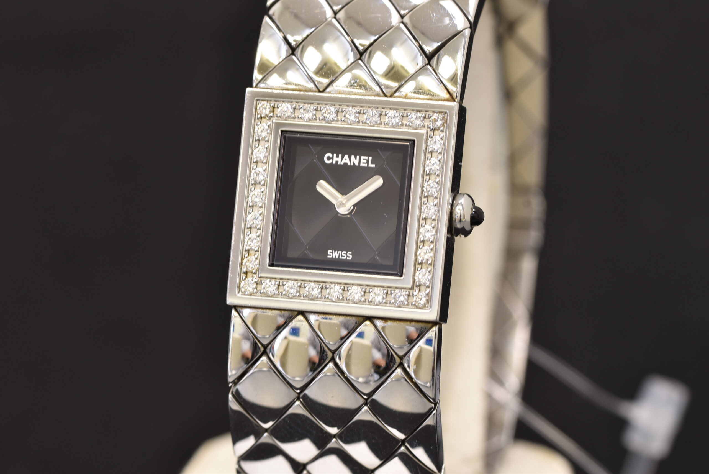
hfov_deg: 15.2
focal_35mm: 135
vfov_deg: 10.2
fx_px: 2661
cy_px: 237
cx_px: 354
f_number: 11
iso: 100
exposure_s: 1/2
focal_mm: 90
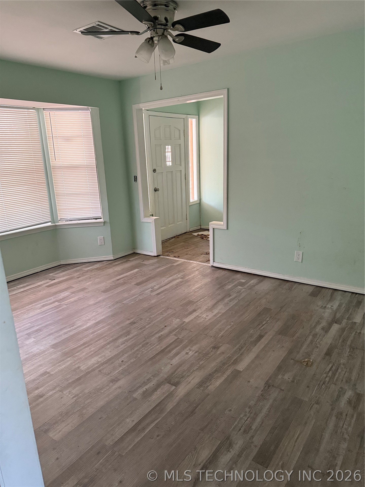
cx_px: 182
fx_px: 337
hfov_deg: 56.8
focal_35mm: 24
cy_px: 244
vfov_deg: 71.6
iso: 800
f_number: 1.78
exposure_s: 1/55
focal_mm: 6.76
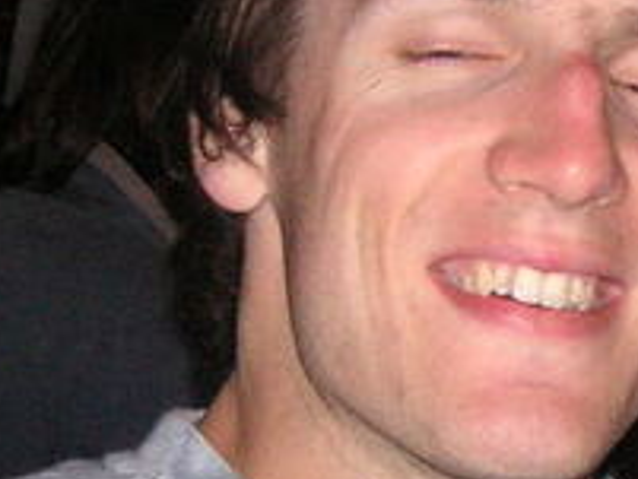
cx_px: 863
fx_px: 2711
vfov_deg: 10.1
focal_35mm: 147
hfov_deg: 12.9
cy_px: 232
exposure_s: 1/45
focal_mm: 6.1
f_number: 2.8
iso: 160
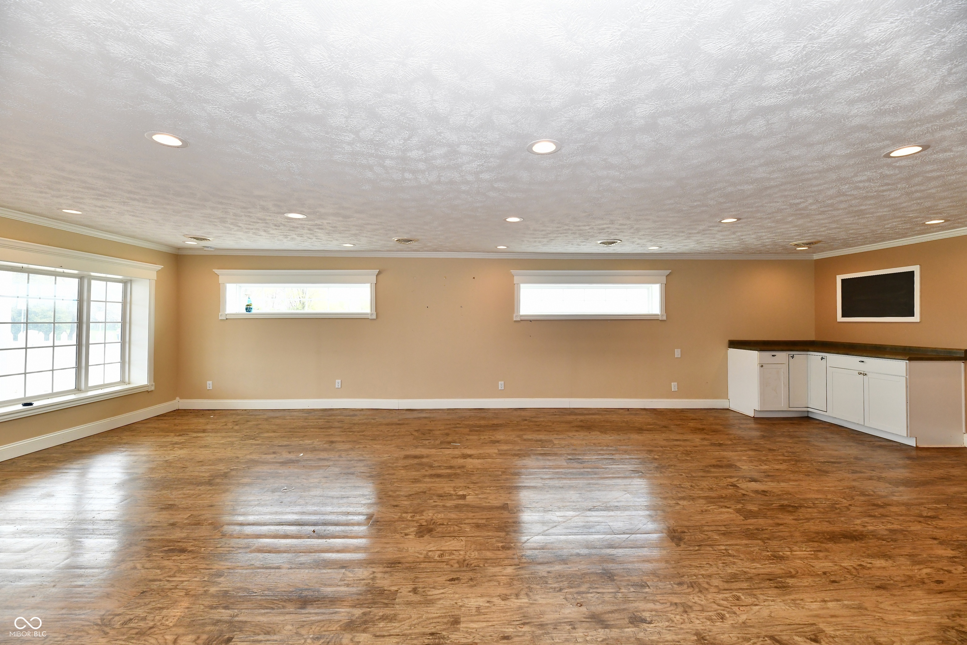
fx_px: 376
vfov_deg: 81.2
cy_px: 322
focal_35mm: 14
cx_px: 484
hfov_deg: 104.3
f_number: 7.1
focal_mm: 14
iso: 1000
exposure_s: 1/200
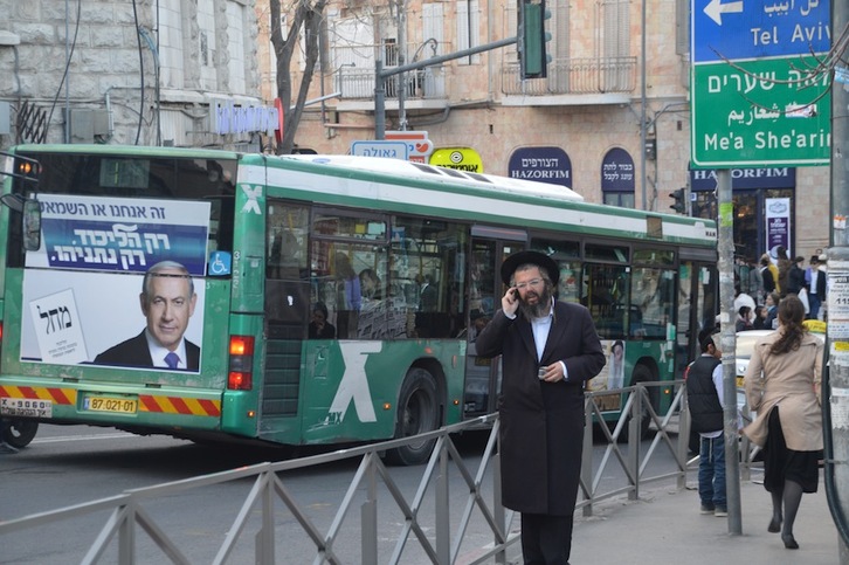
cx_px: 424
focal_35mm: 90
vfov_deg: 15.2
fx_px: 2121
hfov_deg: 22.6
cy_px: 282
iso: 400
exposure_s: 1/60
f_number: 5.3
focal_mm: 60
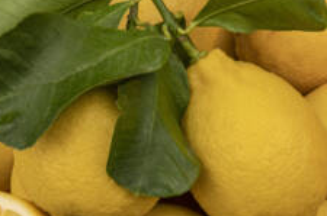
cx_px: 212
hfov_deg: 20.4
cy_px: 161
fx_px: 906
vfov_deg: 13.6
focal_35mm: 100
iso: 64
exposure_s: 1/13
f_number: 11
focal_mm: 50
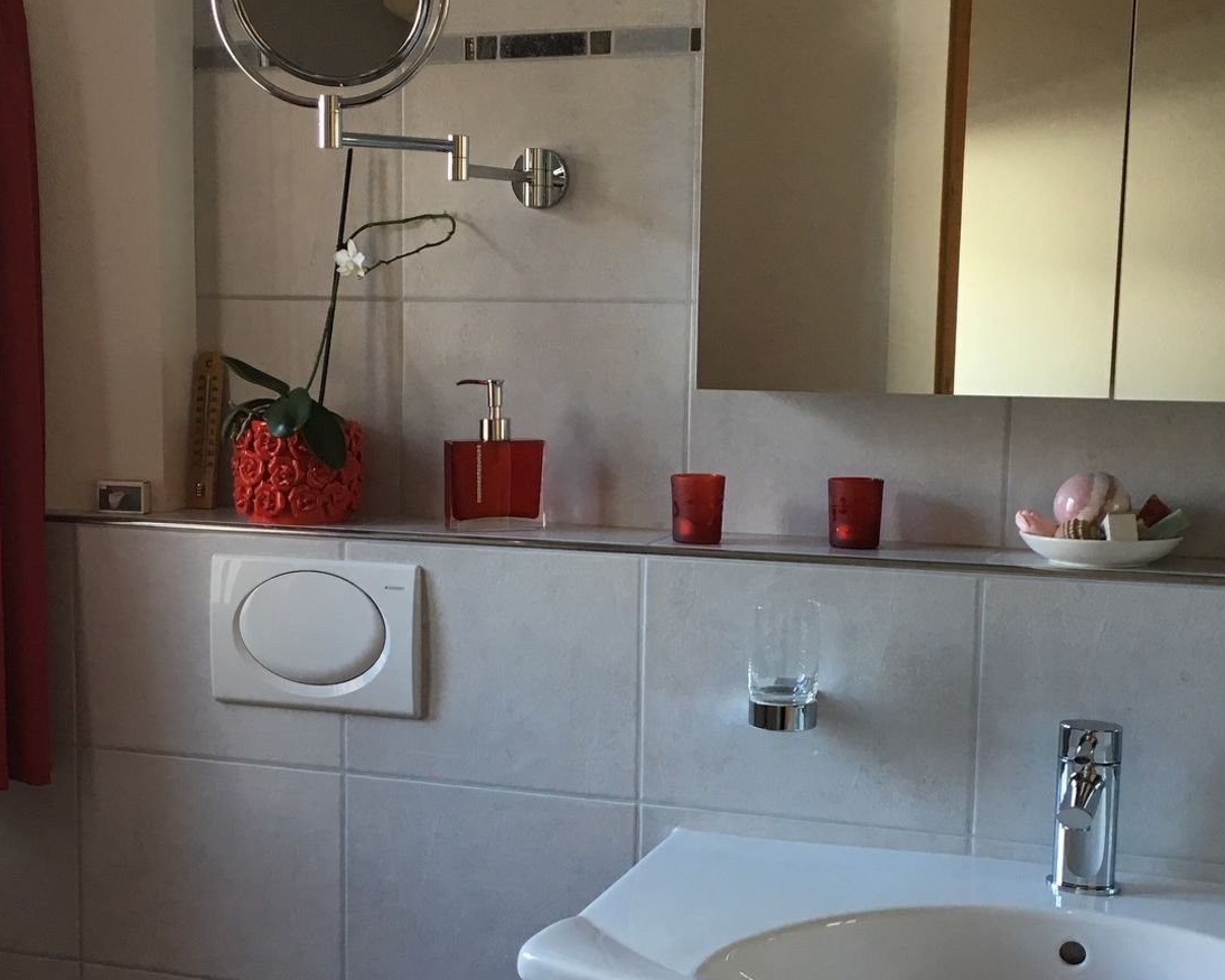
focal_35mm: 53
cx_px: 532
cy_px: 586
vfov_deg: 28.5
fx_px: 1921
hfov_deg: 35.3
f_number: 2.2
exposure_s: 1/33
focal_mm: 4.15
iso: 40
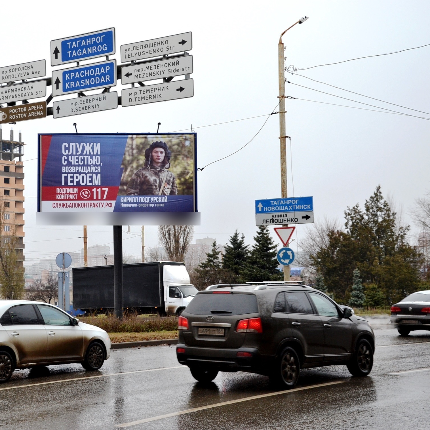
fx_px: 871
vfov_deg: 27.7
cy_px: 212
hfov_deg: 27.4
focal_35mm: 62
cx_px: 115
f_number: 5.6
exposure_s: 1/160
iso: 400
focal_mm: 32
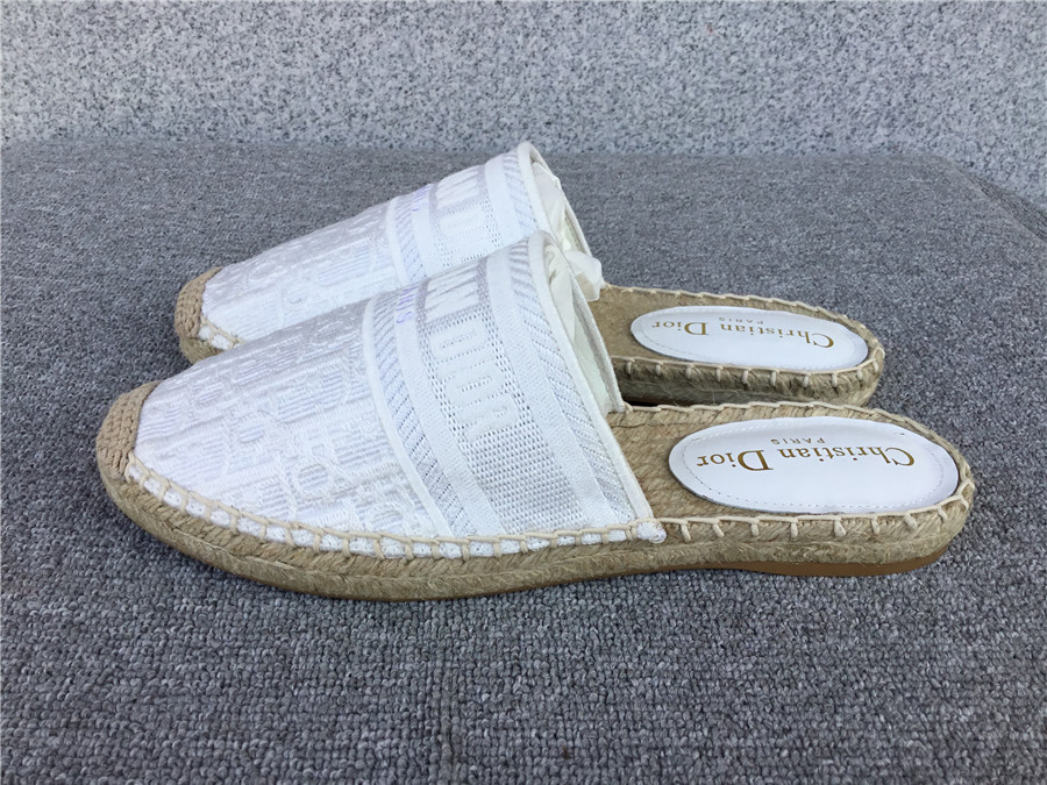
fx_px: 938
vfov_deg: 45.4
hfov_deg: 58.4
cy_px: 392
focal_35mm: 31
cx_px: 524
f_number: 2.4
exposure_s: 1/259
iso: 25
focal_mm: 3.3
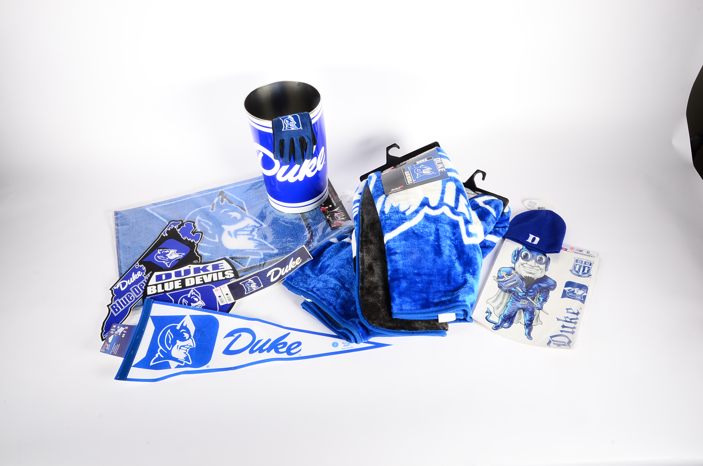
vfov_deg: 41.5
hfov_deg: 59.6
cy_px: 233
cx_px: 352
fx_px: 614
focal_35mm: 32
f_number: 20
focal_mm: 21
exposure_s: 1/200
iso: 200
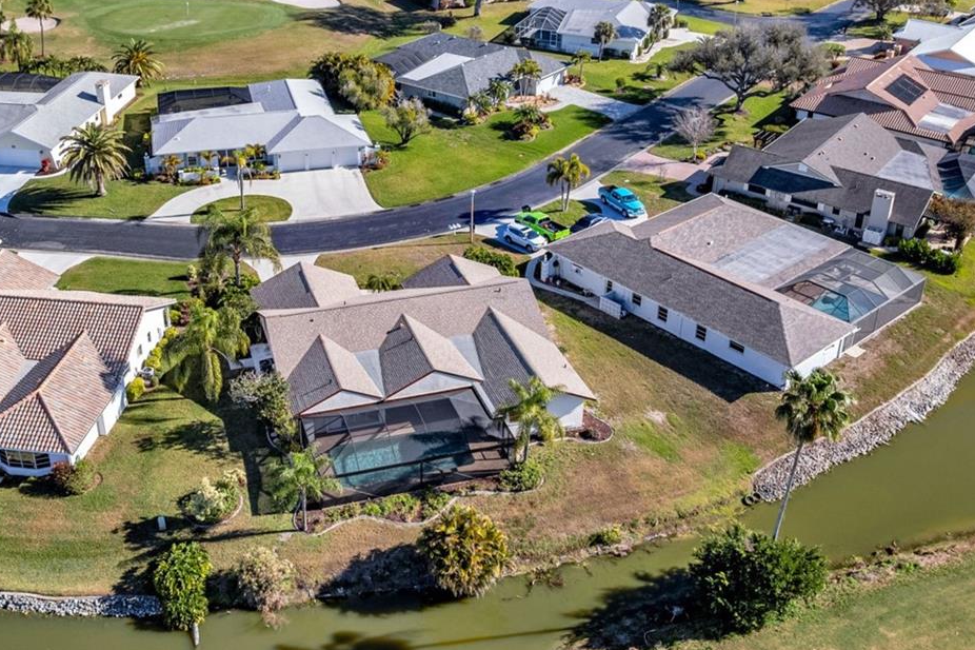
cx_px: 424
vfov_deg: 34.8
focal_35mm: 38
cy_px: 237
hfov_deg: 50.6
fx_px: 1029
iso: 100
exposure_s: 1/1000
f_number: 2.8
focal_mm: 8.38
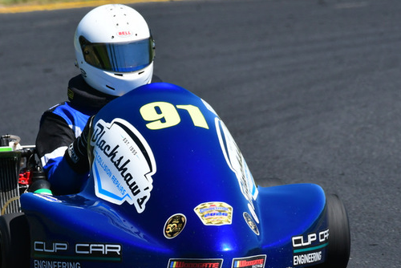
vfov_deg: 1.1
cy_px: 151
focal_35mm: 1199
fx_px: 13363
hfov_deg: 1.7
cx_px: 164
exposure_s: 1/640
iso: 500
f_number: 11
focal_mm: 500
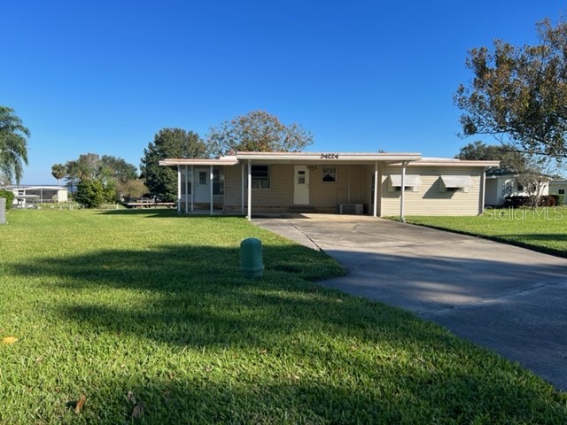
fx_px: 426
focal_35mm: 26
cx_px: 284
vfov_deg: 53.1
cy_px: 212
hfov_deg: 67.3
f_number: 1.5
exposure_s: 1/3704
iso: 50
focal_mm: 5.7
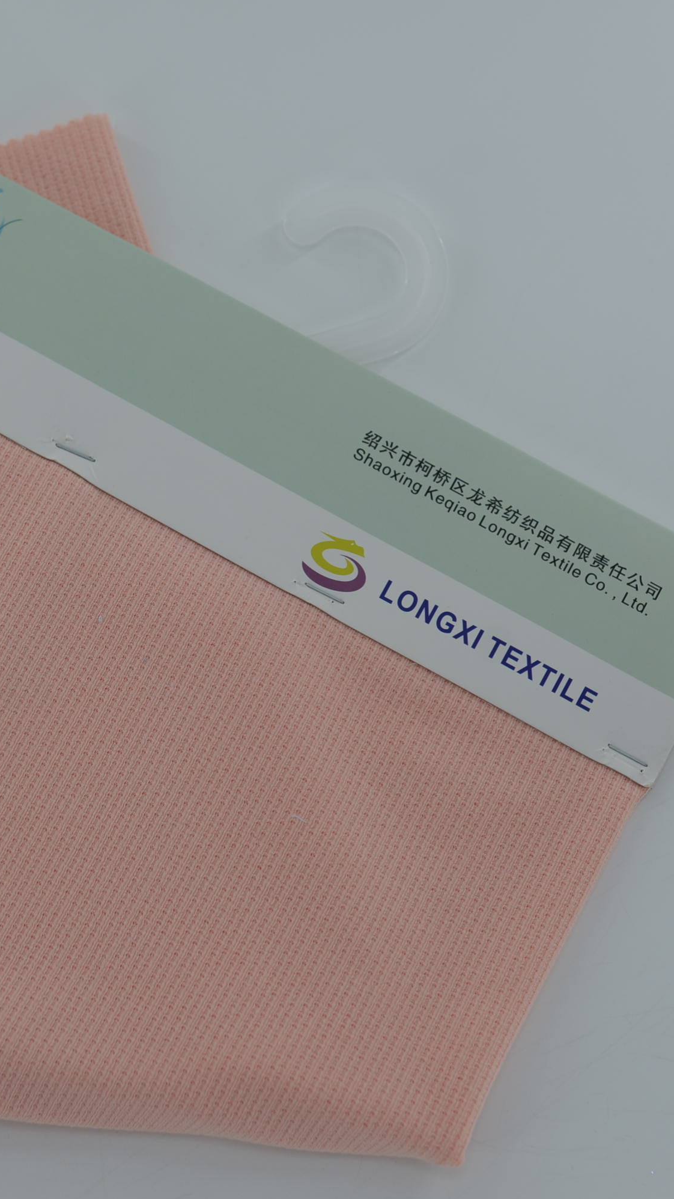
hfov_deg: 15.2
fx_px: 2510
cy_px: 598
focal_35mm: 79
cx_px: 108
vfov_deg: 26.9
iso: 100
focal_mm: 50
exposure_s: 1/400
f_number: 3.5
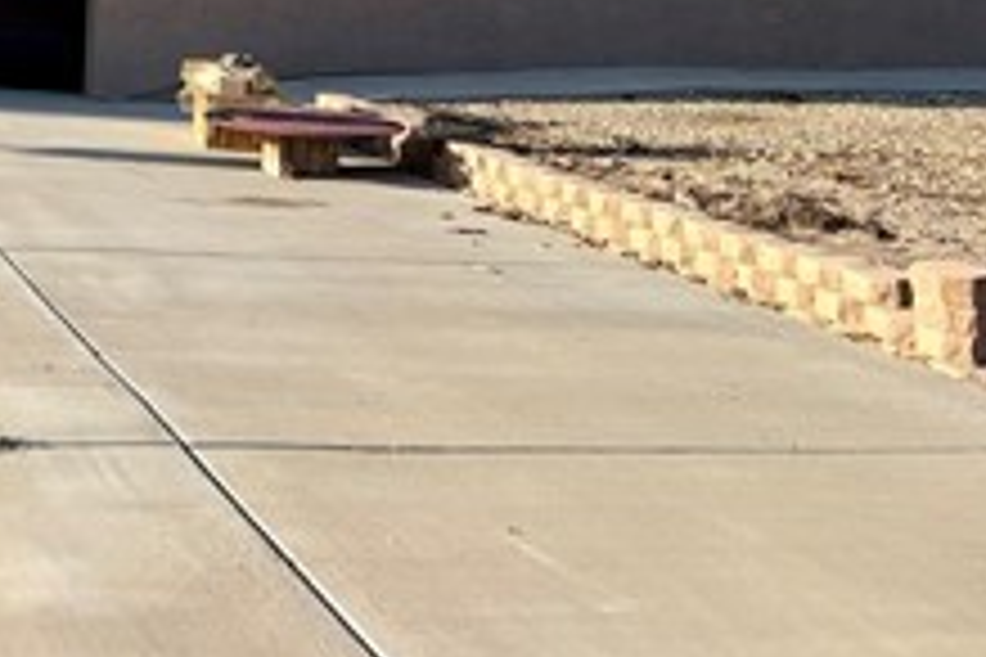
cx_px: -297
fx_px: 2164
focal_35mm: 79
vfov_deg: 16.1
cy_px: -270
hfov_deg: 22.9
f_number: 1.5
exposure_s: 1/2994
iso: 50
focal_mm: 5.7
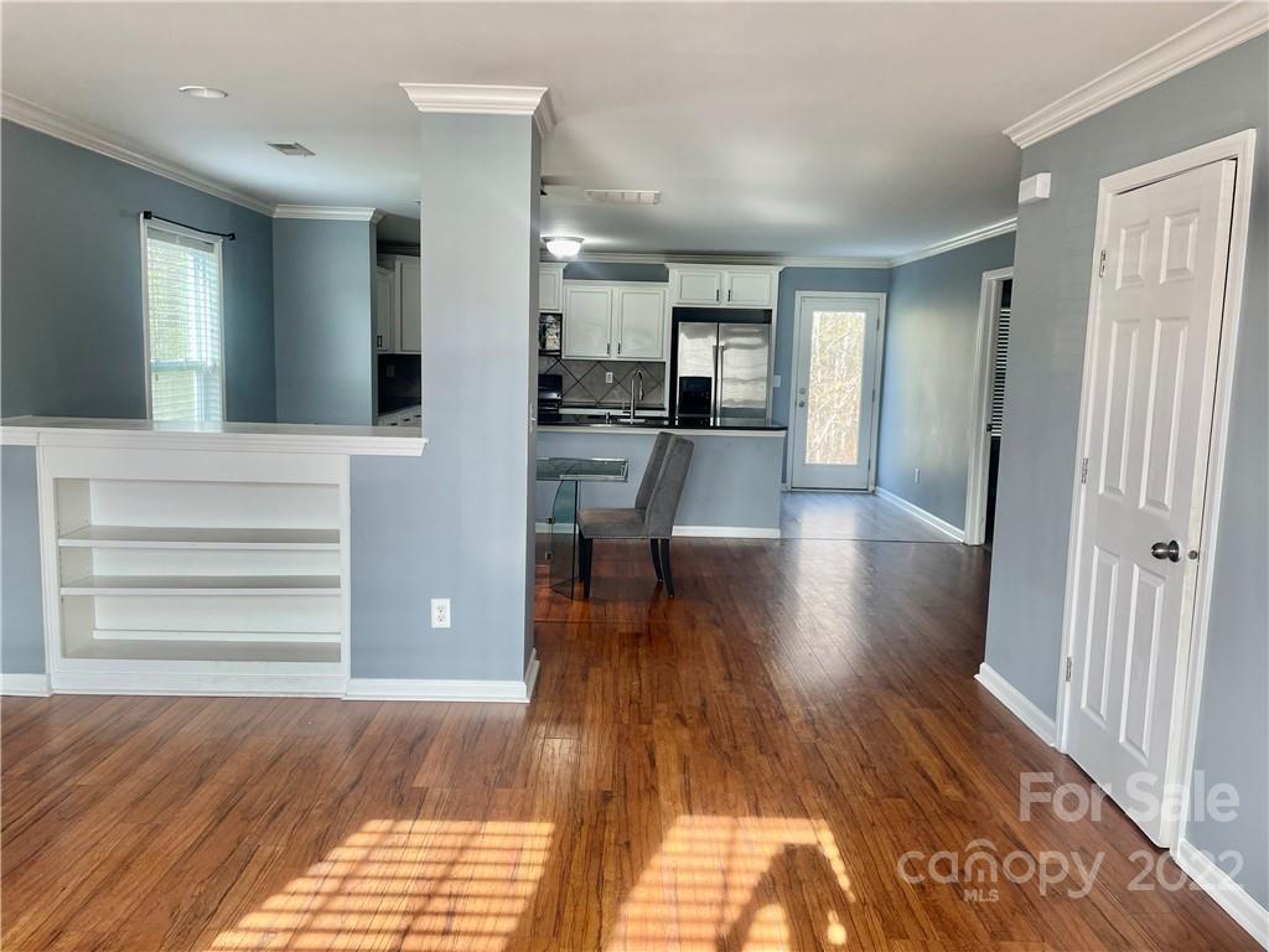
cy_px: 476
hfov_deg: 67.3
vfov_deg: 53.1
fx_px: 953
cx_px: 634
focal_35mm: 26
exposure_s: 1/120
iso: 64
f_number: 1.6
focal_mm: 4.2
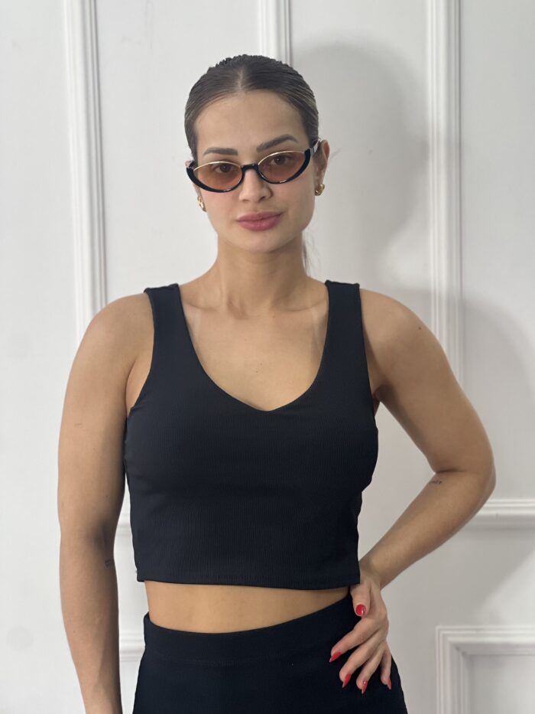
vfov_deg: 25.3
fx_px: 1586
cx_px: 268
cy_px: 357
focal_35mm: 77
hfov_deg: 19.1
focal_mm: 9
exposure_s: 1/120
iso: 160
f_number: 2.8
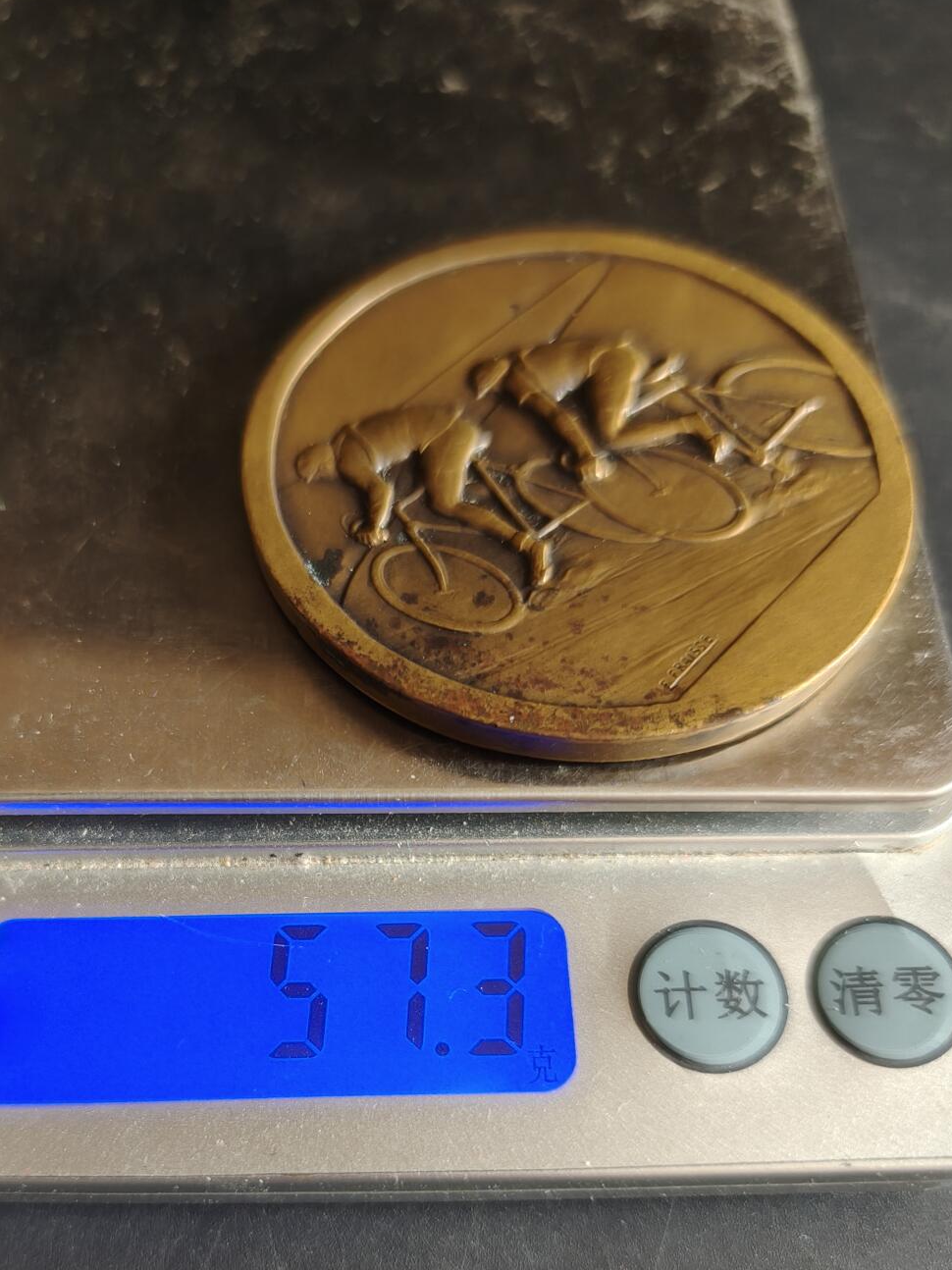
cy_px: 873
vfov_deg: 55.3
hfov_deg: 43.8
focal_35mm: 32
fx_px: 1174
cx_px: 363
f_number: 1.6
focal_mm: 6.06
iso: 640
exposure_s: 1/100
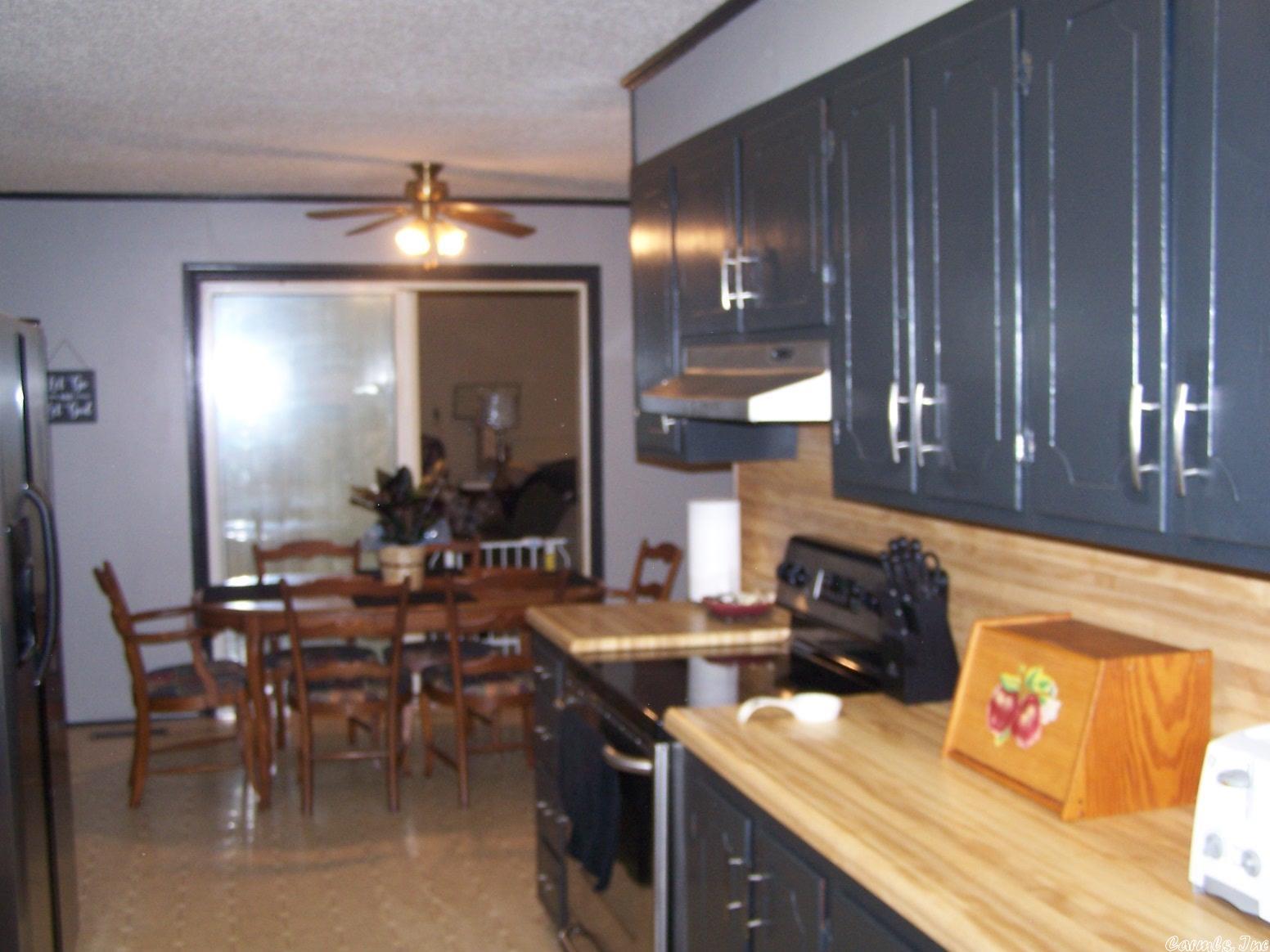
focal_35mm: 38
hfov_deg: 49.0
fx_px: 1394
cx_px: 635
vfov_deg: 37.7
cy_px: 476
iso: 140
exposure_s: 1/60
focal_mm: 6.3
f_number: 2.8
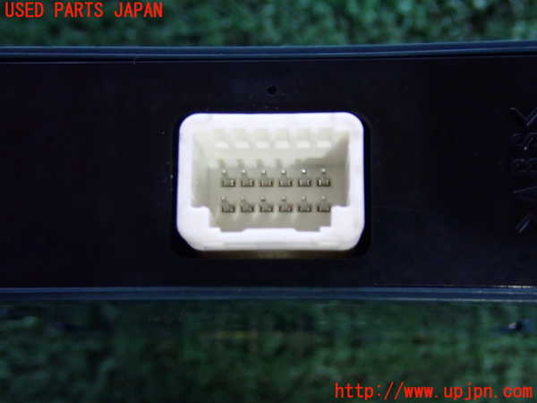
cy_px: 202
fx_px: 295
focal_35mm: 19
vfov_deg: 68.7
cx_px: 268
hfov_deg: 84.7
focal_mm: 3.33
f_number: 3.6
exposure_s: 1/30
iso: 800
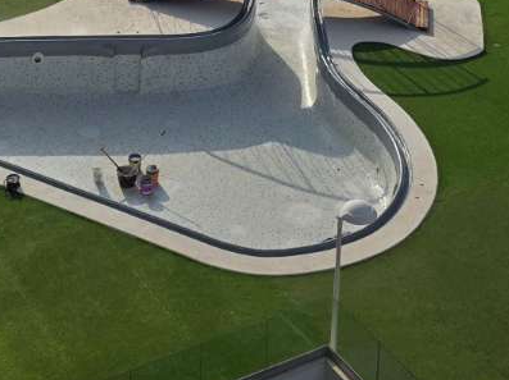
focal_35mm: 87
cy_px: -322
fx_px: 1278
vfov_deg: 14.7
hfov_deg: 22.5
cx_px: 208
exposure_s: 1/7944
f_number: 1.7
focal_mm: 6.3
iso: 32
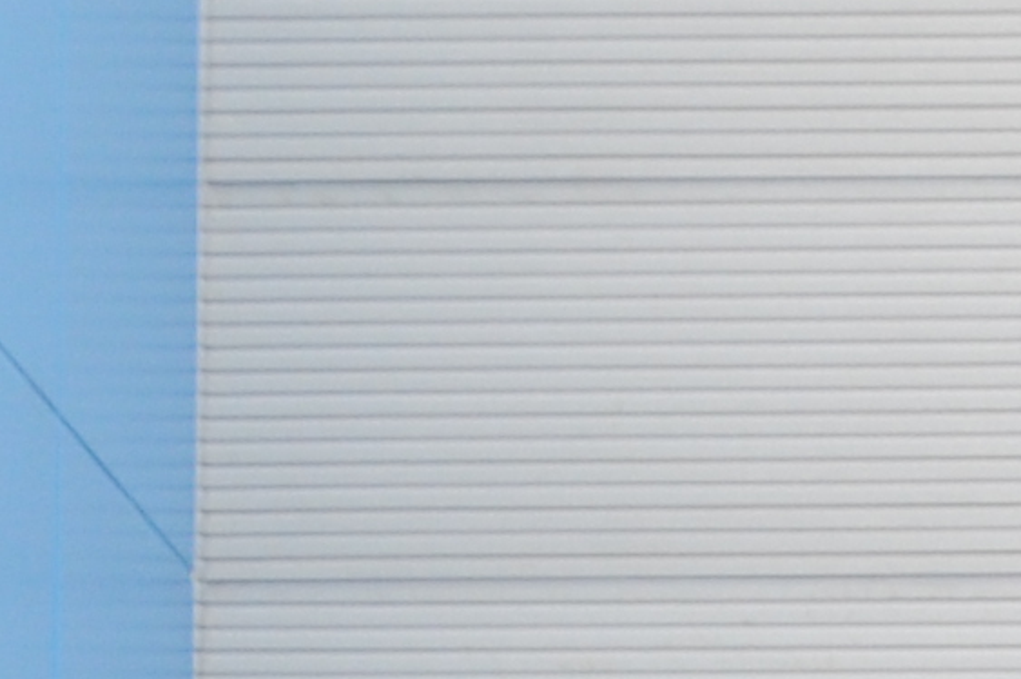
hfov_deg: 6.3
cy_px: 2010
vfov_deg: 4.1
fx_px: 9065
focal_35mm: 320
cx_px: 1886
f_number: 7.1
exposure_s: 1/200
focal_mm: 28
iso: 400
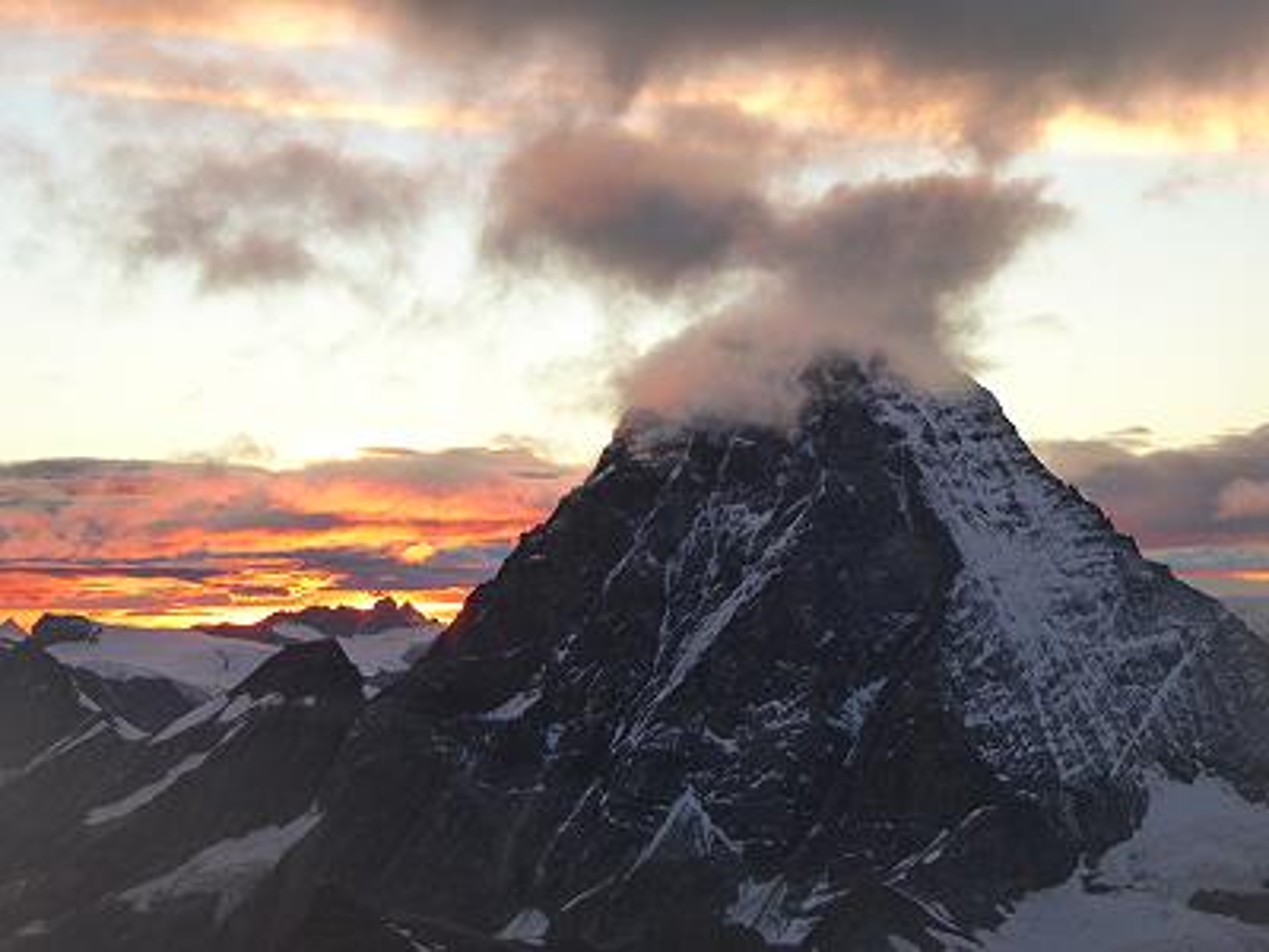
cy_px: 476
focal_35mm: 90
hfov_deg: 21.8
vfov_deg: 16.4
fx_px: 3299
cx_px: 634
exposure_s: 1/60
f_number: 4.9
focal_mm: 16.1
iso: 250
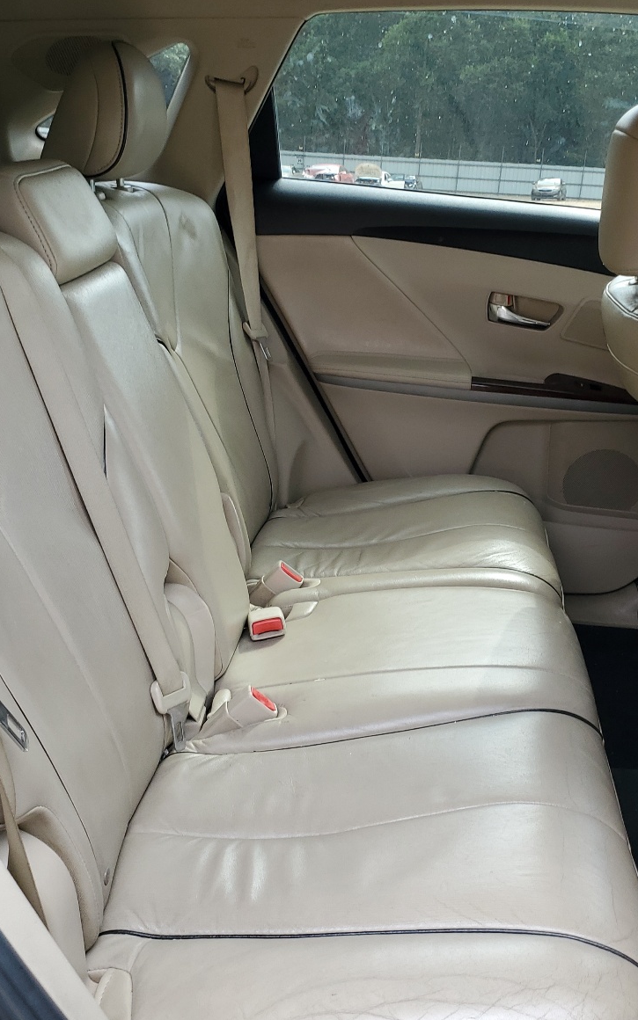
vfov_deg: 51.5
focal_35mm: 38
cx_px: 377
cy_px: 496
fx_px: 1057
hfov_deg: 33.5
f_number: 1.5
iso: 50
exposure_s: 1/227
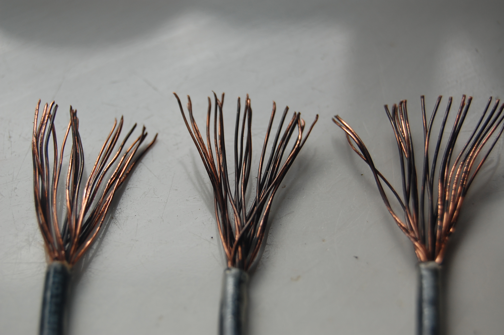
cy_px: 168
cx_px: 252
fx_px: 1154
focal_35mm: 82
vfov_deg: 16.5
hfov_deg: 24.6
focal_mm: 55
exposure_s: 1/200
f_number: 7.1
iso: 200
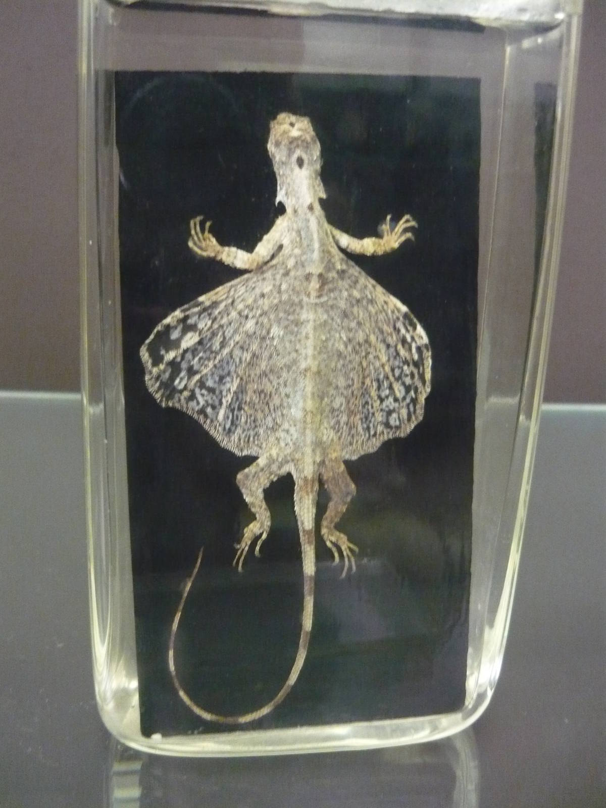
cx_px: 303
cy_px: 404
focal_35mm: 33
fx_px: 770
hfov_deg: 42.9
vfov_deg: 55.4
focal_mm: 5.5
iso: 800
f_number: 2.8
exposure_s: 1/15
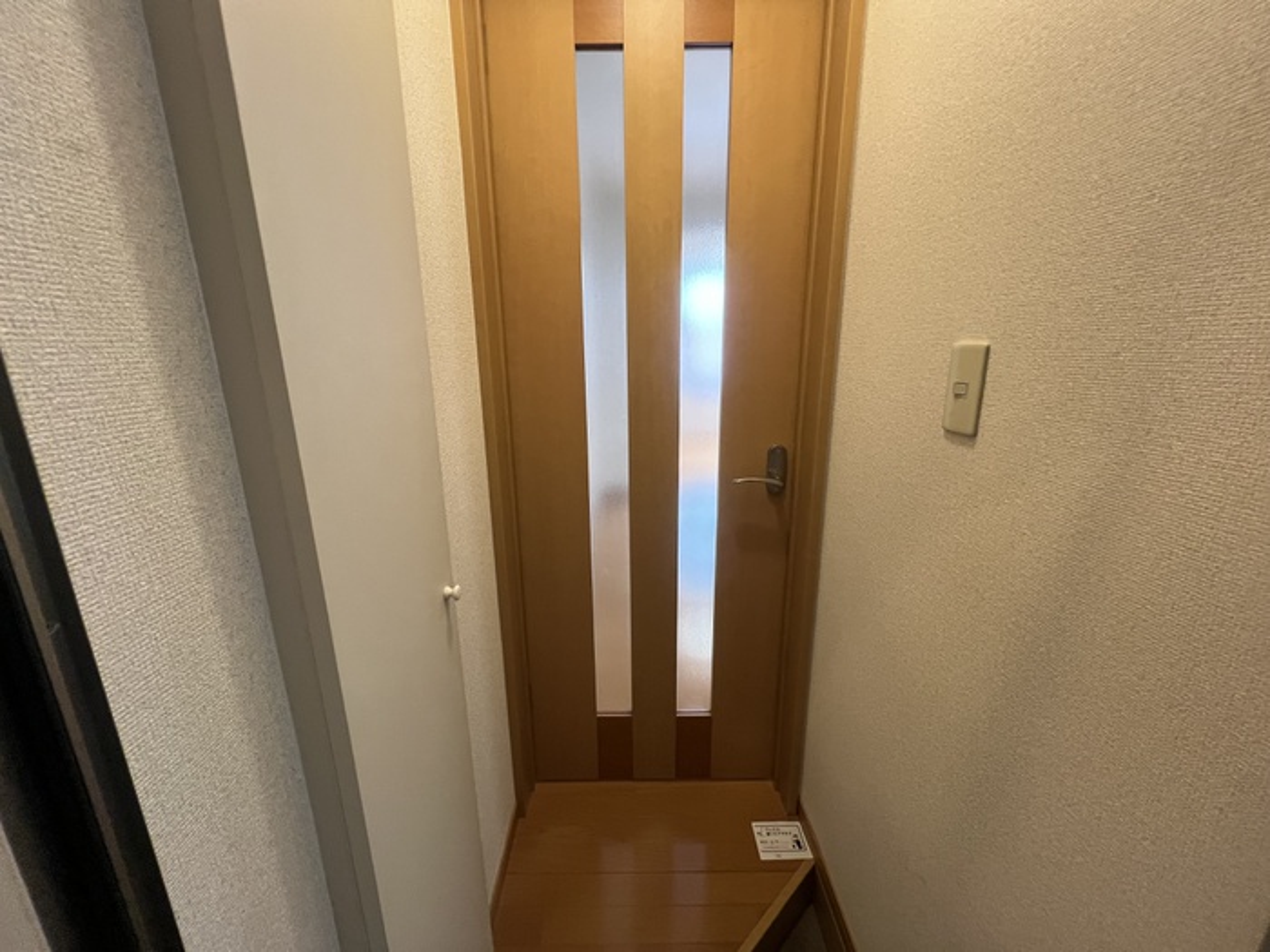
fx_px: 477
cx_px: 635
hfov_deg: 106.2
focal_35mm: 13
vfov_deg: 89.9
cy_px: 476
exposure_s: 1/69
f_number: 1.8
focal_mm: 1.57
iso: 250
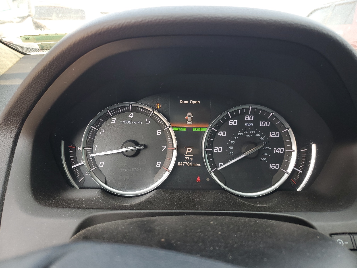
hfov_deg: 67.3
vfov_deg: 53.1
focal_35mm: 26
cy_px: 134
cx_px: 178
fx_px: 268
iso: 50
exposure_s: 1/123
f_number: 1.5
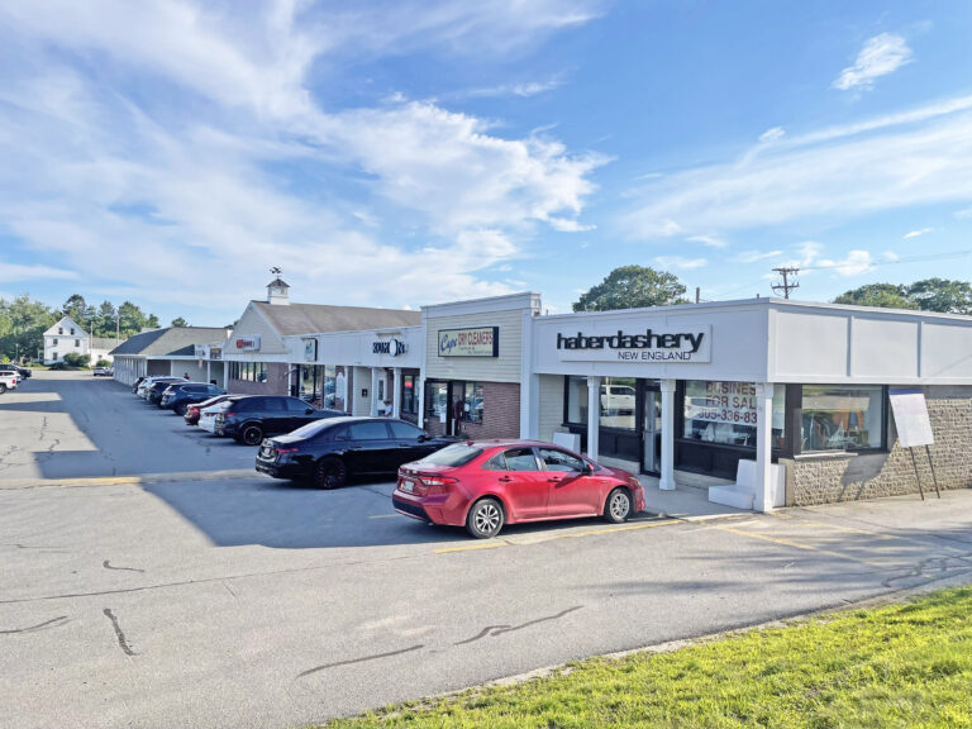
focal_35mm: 26
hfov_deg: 67.3
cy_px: 364
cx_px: 486
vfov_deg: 53.1
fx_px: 730
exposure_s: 1/4464
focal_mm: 4.2
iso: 32
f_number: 1.6
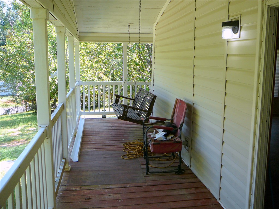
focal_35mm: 35
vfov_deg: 40.7
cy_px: 104
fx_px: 282
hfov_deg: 52.6
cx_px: 140
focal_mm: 5.2
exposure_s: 1/125
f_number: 2.8
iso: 80
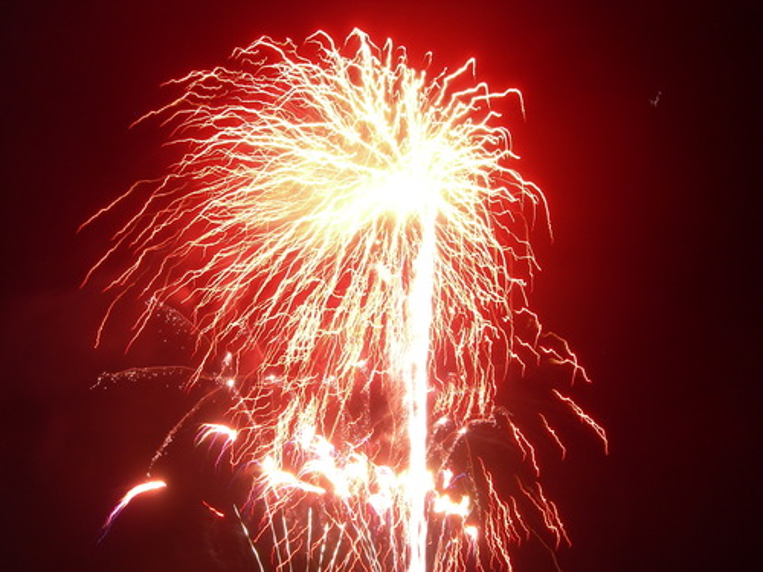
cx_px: 382
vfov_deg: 37.7
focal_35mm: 38
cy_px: 286
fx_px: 838
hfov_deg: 49.0
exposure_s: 4
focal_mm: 7.8
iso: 50
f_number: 4.8
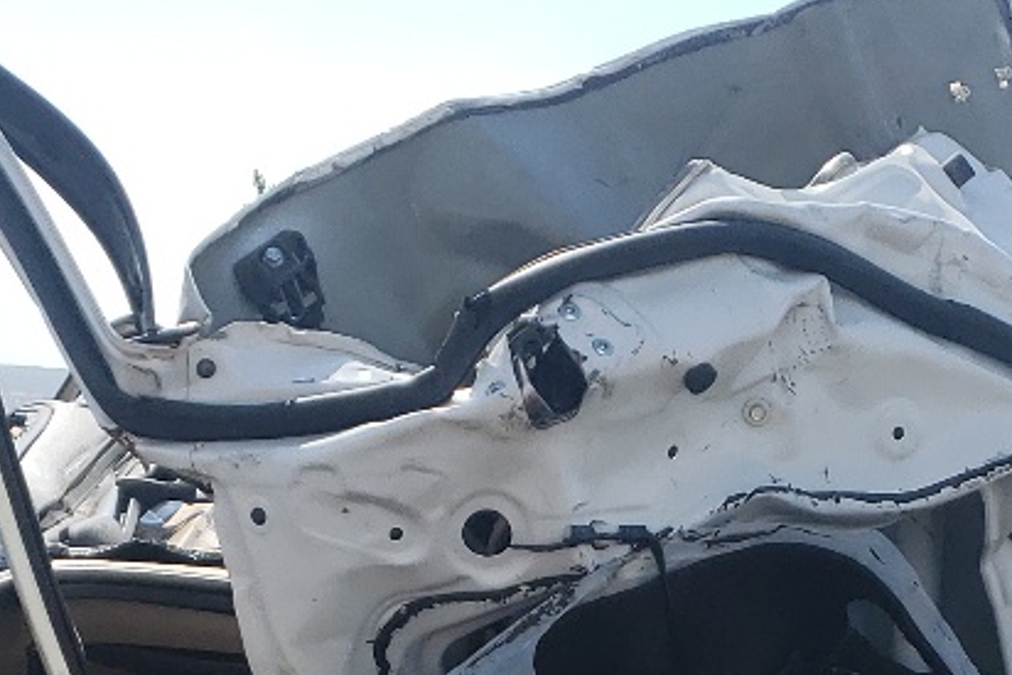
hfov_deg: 19.3
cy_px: 1181
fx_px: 2953
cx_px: 739
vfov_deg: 12.1
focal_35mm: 105
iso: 50
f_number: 1.5
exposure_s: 1/3333
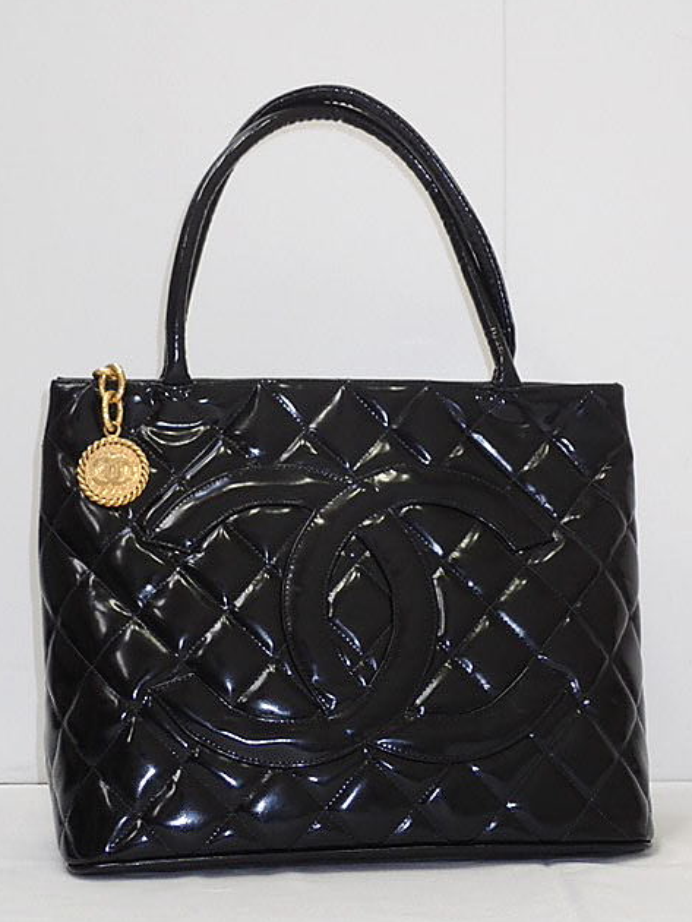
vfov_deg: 29.4
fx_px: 1758
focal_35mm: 66
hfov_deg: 22.3
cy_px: 461
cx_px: 342
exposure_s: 1/60
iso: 320
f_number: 3.8
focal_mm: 11.78
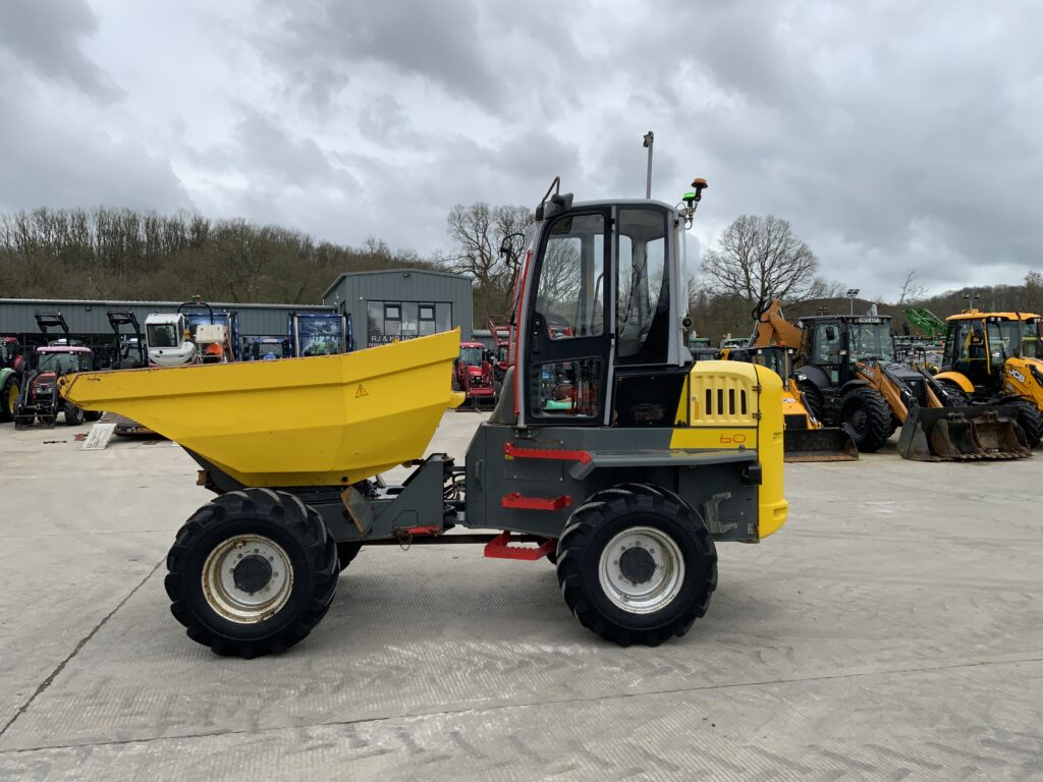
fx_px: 874
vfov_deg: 48.2
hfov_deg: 61.7
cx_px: 522
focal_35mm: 29
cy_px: 391
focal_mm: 3
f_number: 1.8
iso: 16
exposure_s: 1/978
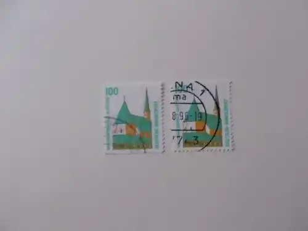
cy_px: 116
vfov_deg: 53.1
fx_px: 231
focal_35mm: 26
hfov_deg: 67.3
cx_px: 154
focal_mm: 4.6
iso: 200
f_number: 3.2
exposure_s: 1/4
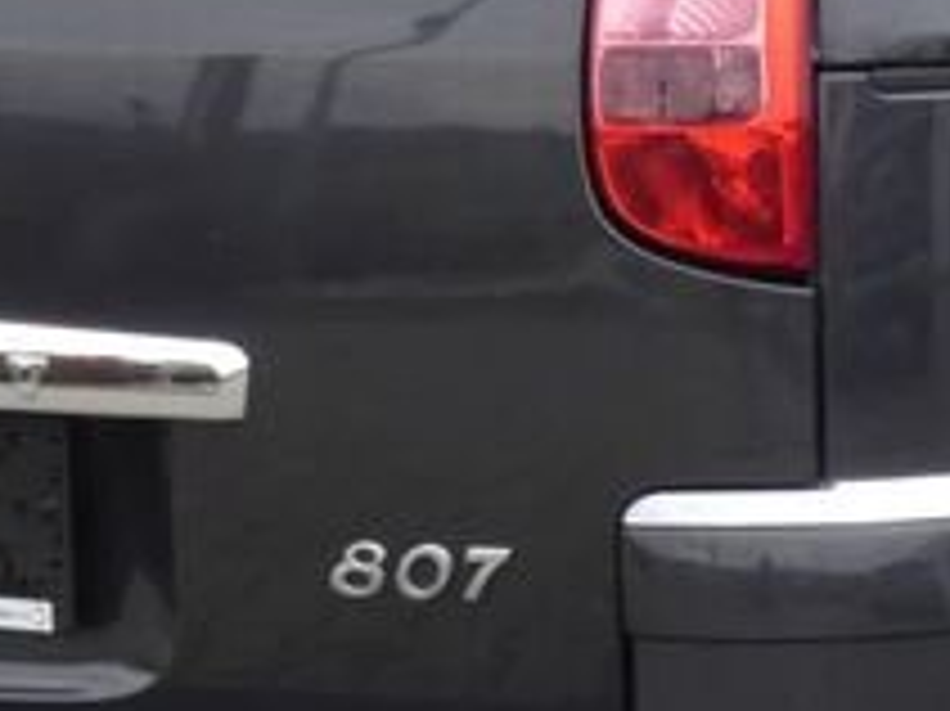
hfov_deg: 6.1
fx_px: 8805
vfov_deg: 4.6
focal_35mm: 321
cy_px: 81
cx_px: 1252
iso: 160
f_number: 5.6
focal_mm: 11.9
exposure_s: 1/80
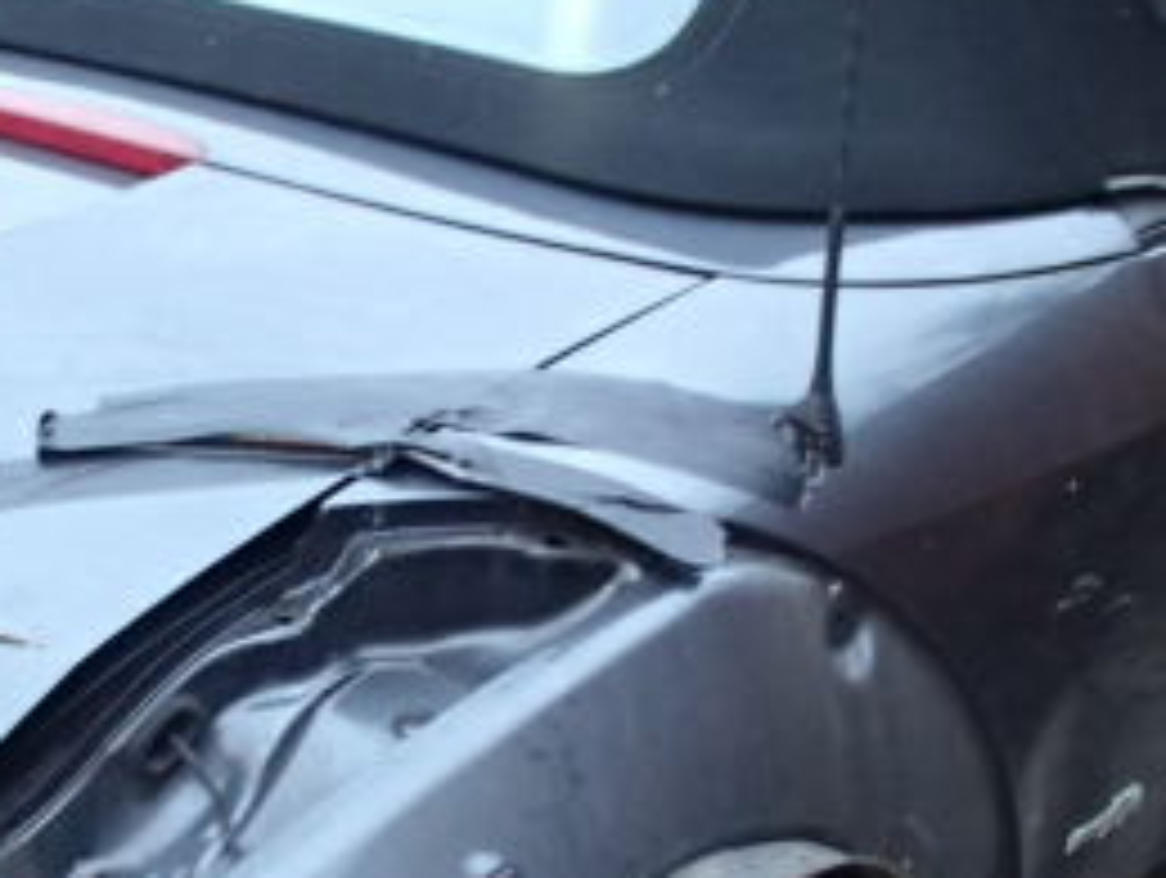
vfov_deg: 19.8
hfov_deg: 26.2
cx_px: 446
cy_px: 657
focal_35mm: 74
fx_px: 2496
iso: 800
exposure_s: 1/30
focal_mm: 5.4
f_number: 4.1
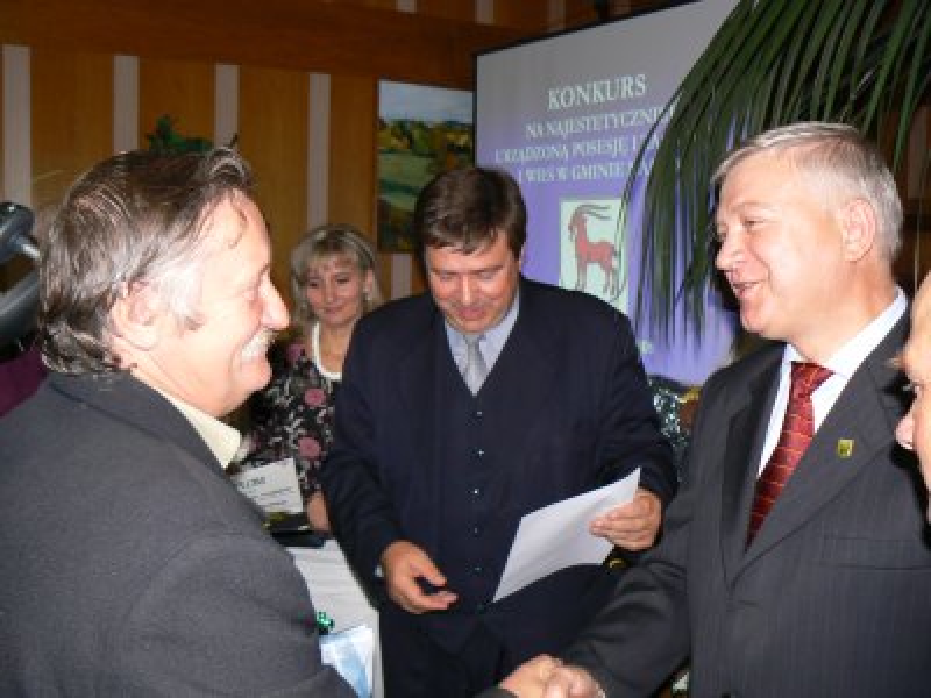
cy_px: 349
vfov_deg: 39.7
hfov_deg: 51.4
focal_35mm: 36
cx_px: 466
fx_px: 968
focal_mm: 6
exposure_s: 1/30
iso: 100
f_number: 2.8
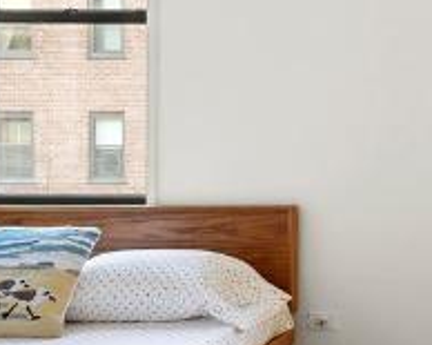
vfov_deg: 19.5
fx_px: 997
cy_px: 71
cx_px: 612
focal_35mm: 78
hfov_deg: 21.3
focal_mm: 14
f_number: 8
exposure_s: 1/13
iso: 320
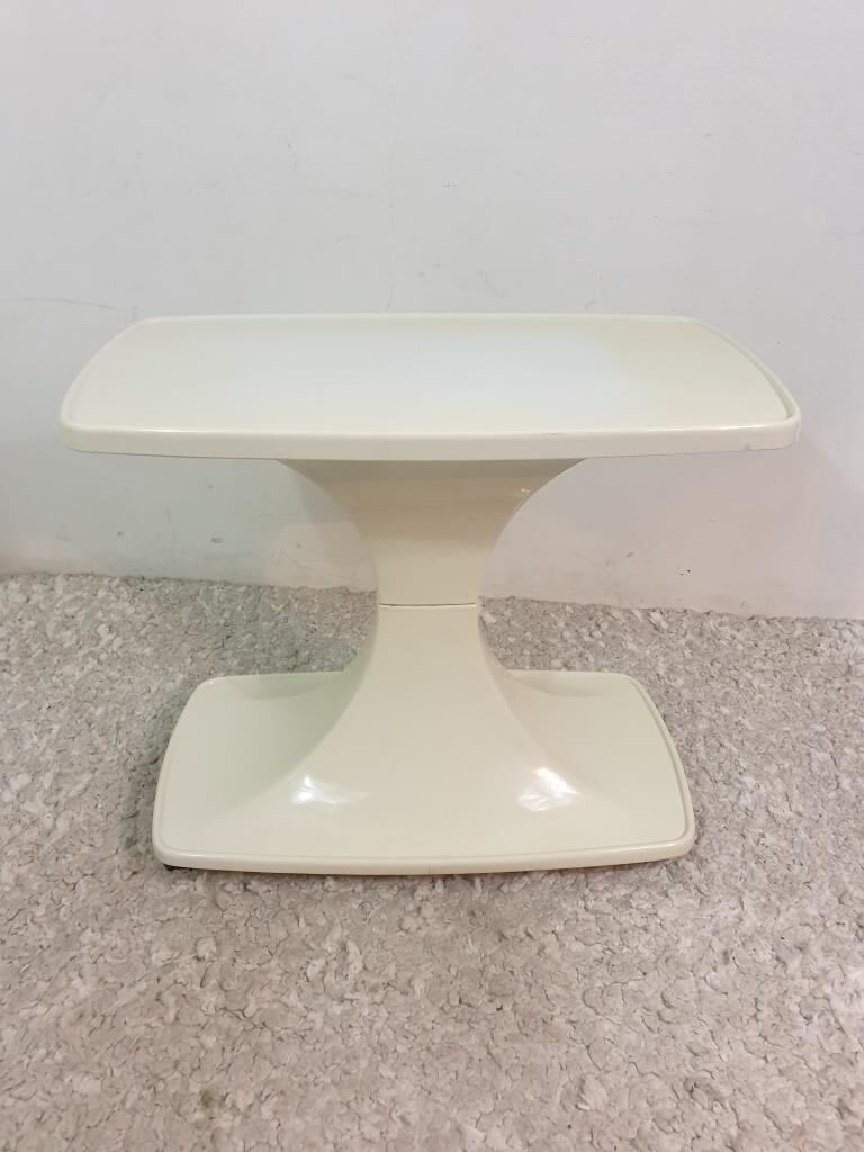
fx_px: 865
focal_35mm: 26
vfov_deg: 67.3
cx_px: 432
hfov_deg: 53.1
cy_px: 576
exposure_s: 1/50
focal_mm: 4.3
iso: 400
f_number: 1.5
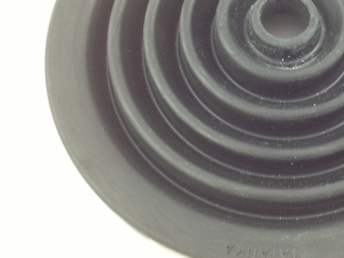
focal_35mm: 62
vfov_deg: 23.6
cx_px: 293
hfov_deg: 30.2
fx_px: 616
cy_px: 91
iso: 125
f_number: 2.4
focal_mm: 4.28
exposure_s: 1/20
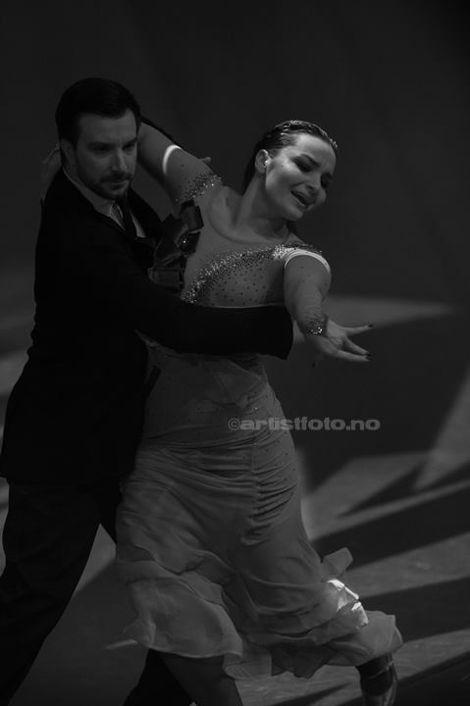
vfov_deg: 6.9
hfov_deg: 4.6
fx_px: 5883
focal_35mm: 300
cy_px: 353
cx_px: 235
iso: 2000
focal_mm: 300
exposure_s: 1/1000
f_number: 2.8
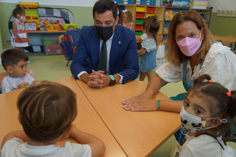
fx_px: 216
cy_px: 78
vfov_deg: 39.8
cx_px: 118
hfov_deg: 57.3
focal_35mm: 33
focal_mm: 22
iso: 400
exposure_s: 1/160
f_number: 4
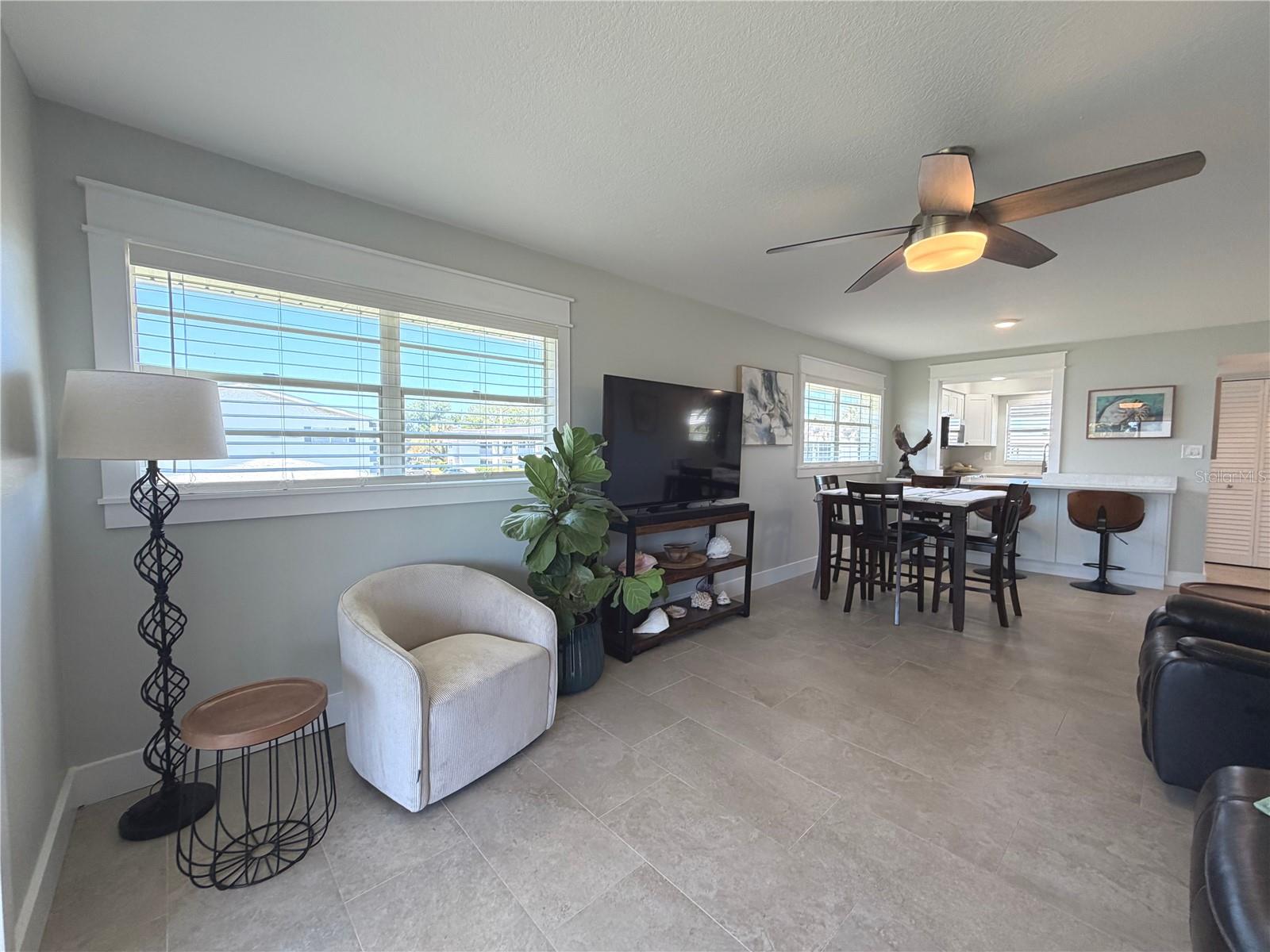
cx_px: 635
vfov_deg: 85.7
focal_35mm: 14
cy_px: 476
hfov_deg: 102.1
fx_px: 514
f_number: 2.2
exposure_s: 1/120
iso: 125
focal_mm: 2.22
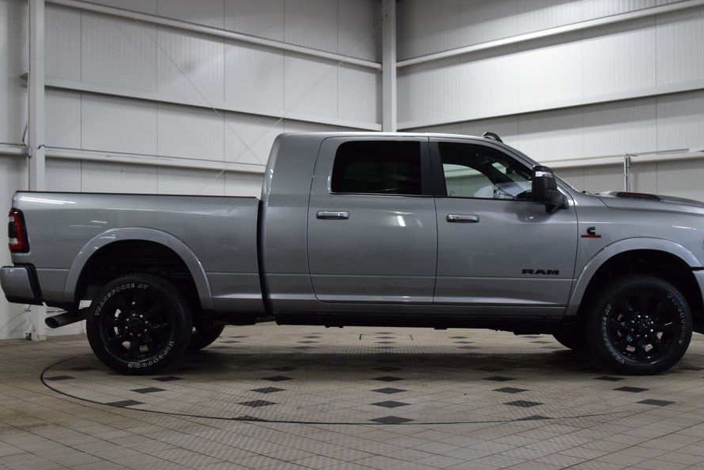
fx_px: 880
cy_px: 269
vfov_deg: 29.8
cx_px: 367
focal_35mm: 45
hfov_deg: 43.6
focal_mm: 26
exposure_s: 1/60
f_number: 8
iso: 1250
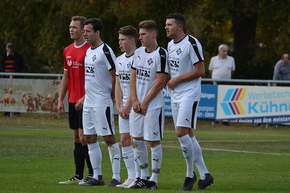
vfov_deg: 3.5
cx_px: 145
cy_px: 96
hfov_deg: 5.3
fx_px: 3141
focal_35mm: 390
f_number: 5.6
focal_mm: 260
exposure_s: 1/640
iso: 400
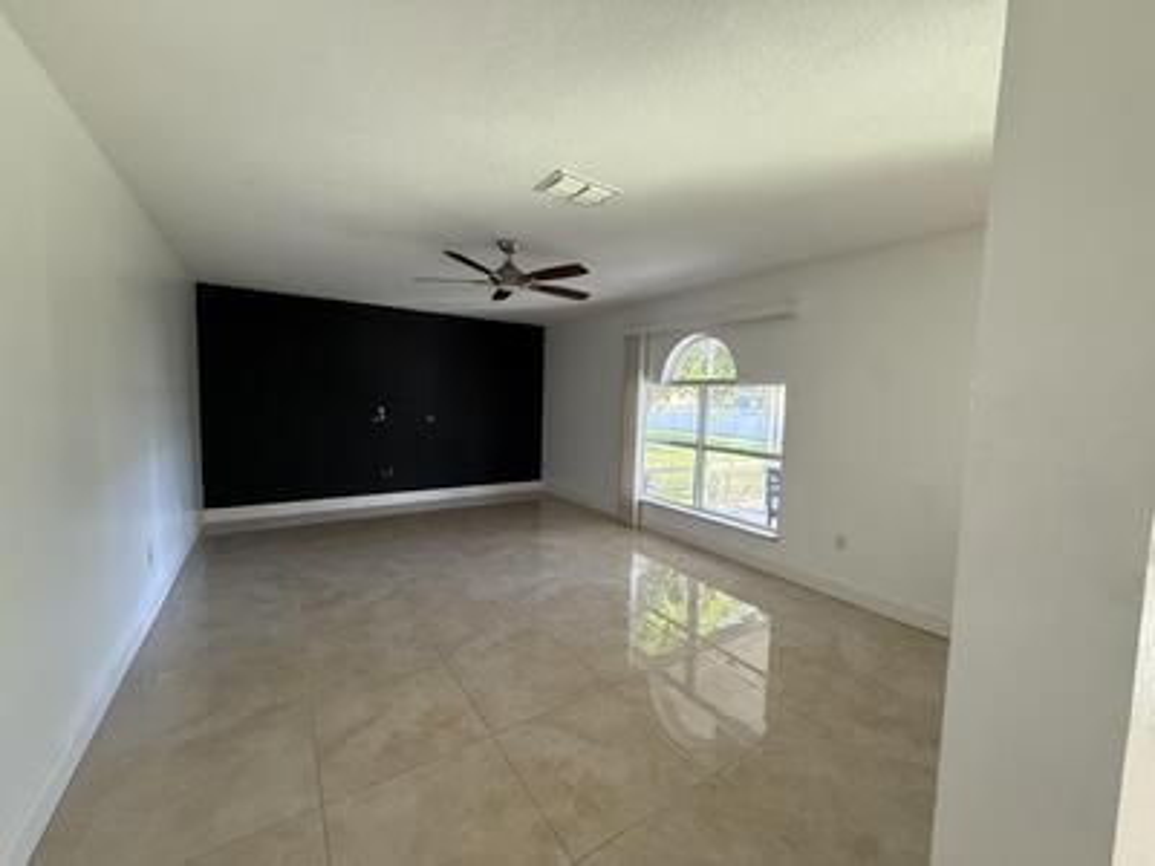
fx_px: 467
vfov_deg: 85.7
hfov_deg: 102.1
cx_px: 578
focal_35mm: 14
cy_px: 433
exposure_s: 1/120
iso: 200
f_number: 2.2
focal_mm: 2.22
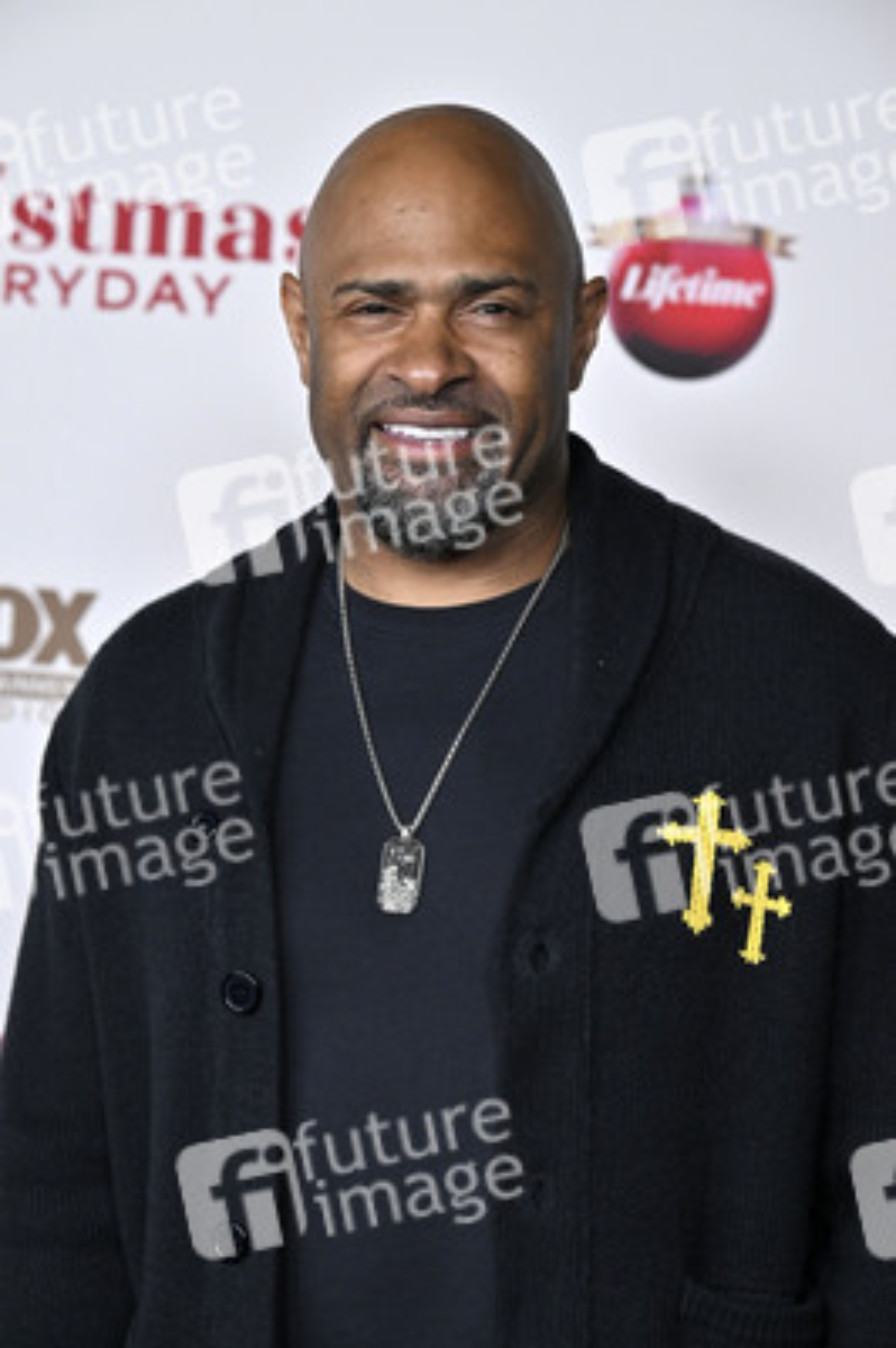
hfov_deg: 13.8
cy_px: 674
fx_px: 3702
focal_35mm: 99
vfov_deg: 20.6
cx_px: 448
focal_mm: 99
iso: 2500
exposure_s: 1/320
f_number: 5.6
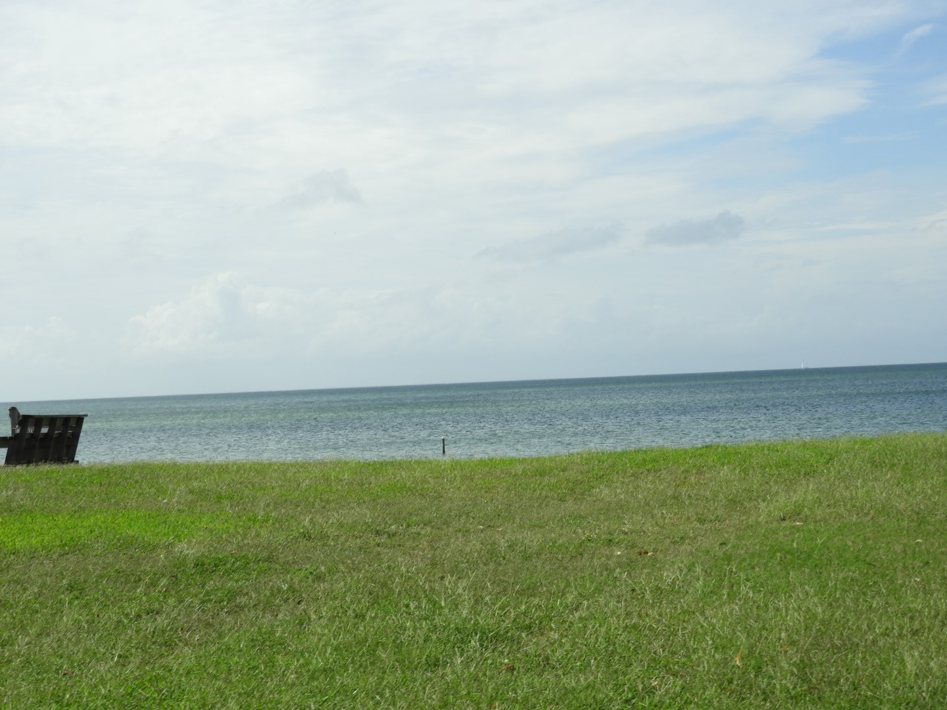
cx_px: 474
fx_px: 2189
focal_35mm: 80
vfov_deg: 18.4
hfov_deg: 24.4
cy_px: 355
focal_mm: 14.3
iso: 100
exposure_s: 1/1000
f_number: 4.5
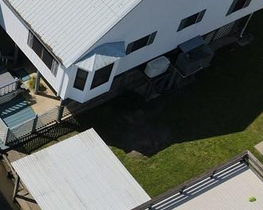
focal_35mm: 73
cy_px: 95
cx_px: -58
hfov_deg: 23.6
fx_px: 568
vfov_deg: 21.0
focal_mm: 4.5
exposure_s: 1/2000
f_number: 2.8
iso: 100
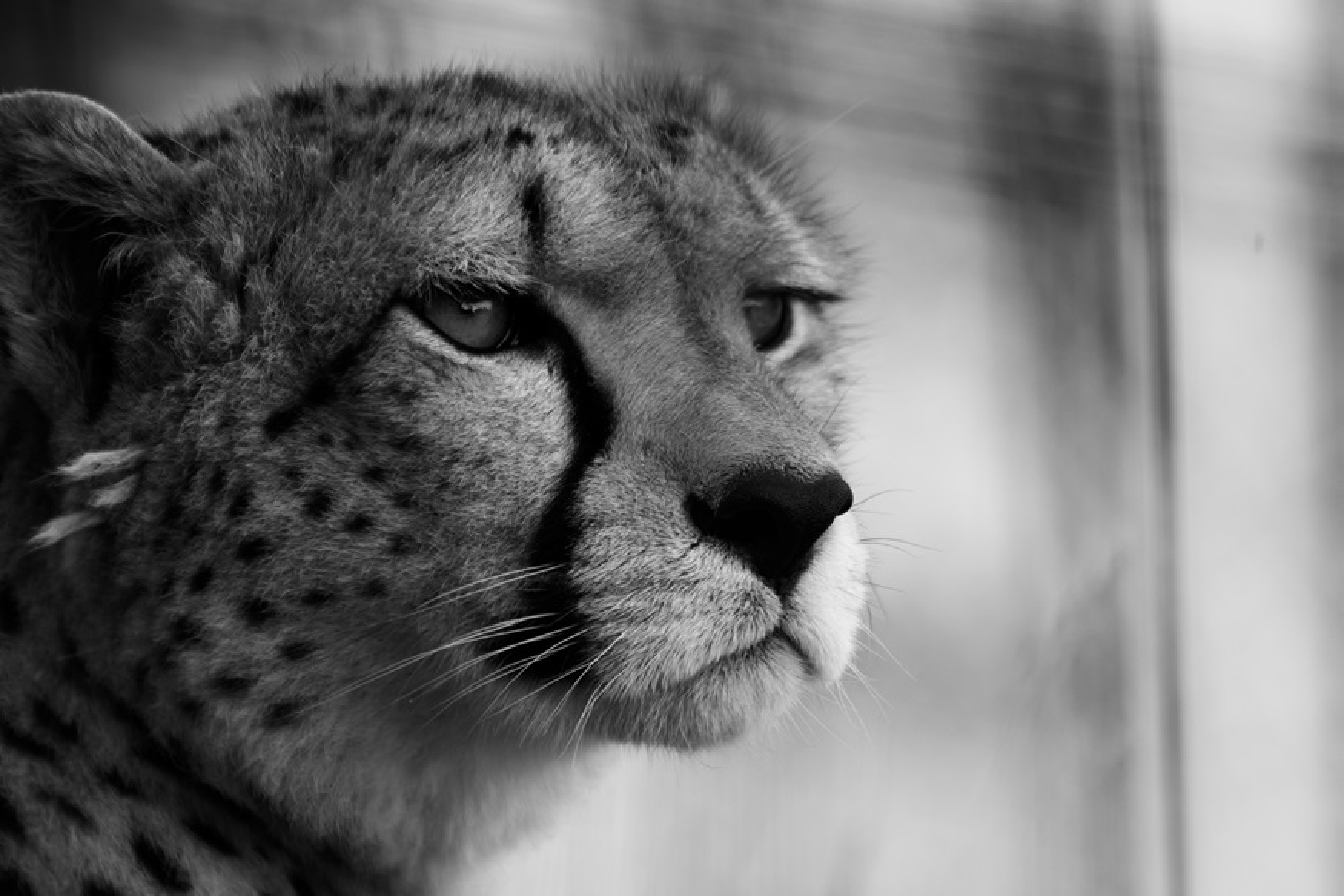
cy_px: 448
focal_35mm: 450
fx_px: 16796
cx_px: 672
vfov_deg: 3.1
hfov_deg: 4.6
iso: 320
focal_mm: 300
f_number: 5.6
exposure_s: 1/320
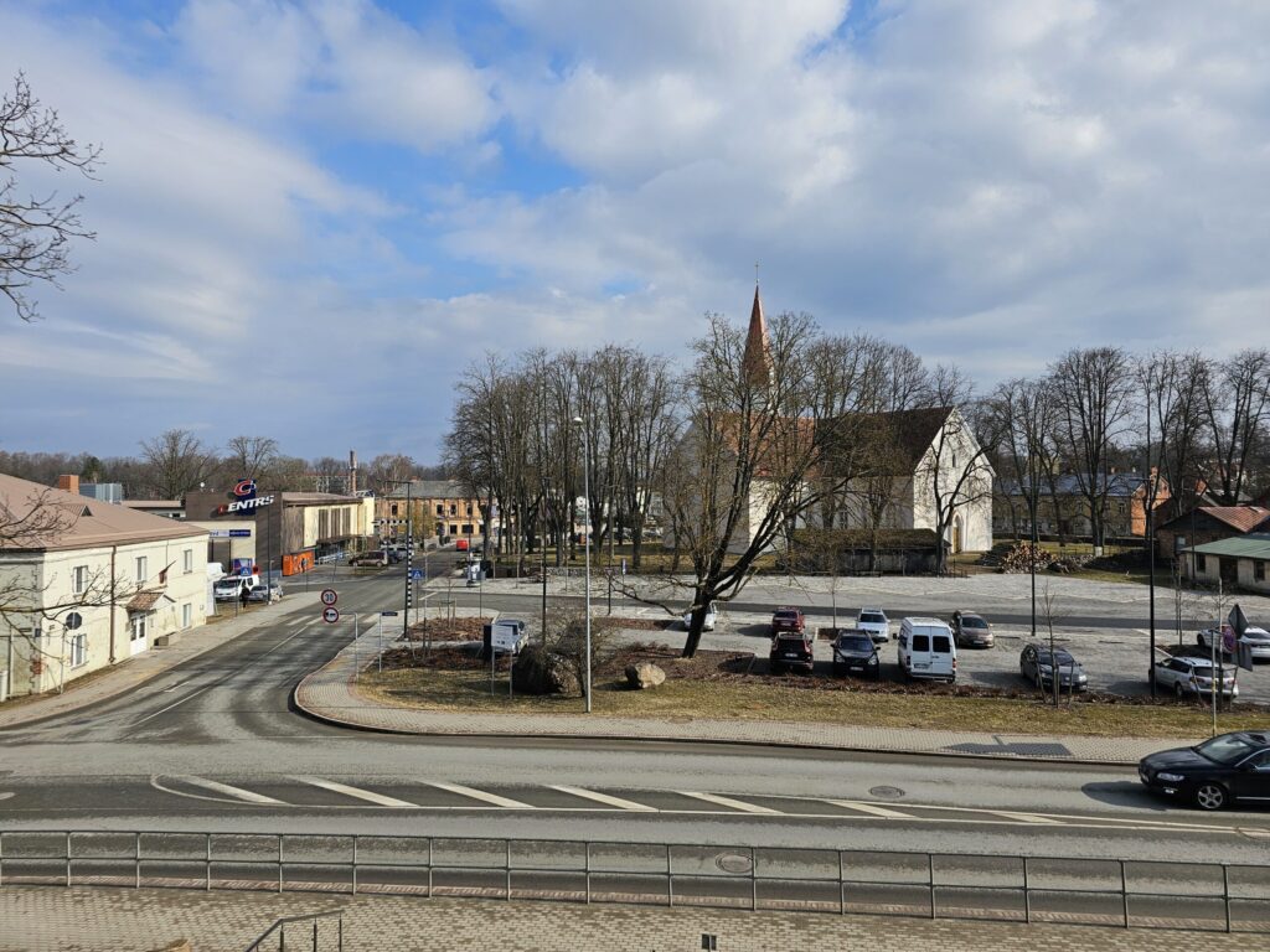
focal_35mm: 23
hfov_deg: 73.9
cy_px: 476
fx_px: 844
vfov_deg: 58.9
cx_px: 635
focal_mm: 6.3
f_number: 1.7
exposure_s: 1/1441
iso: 16
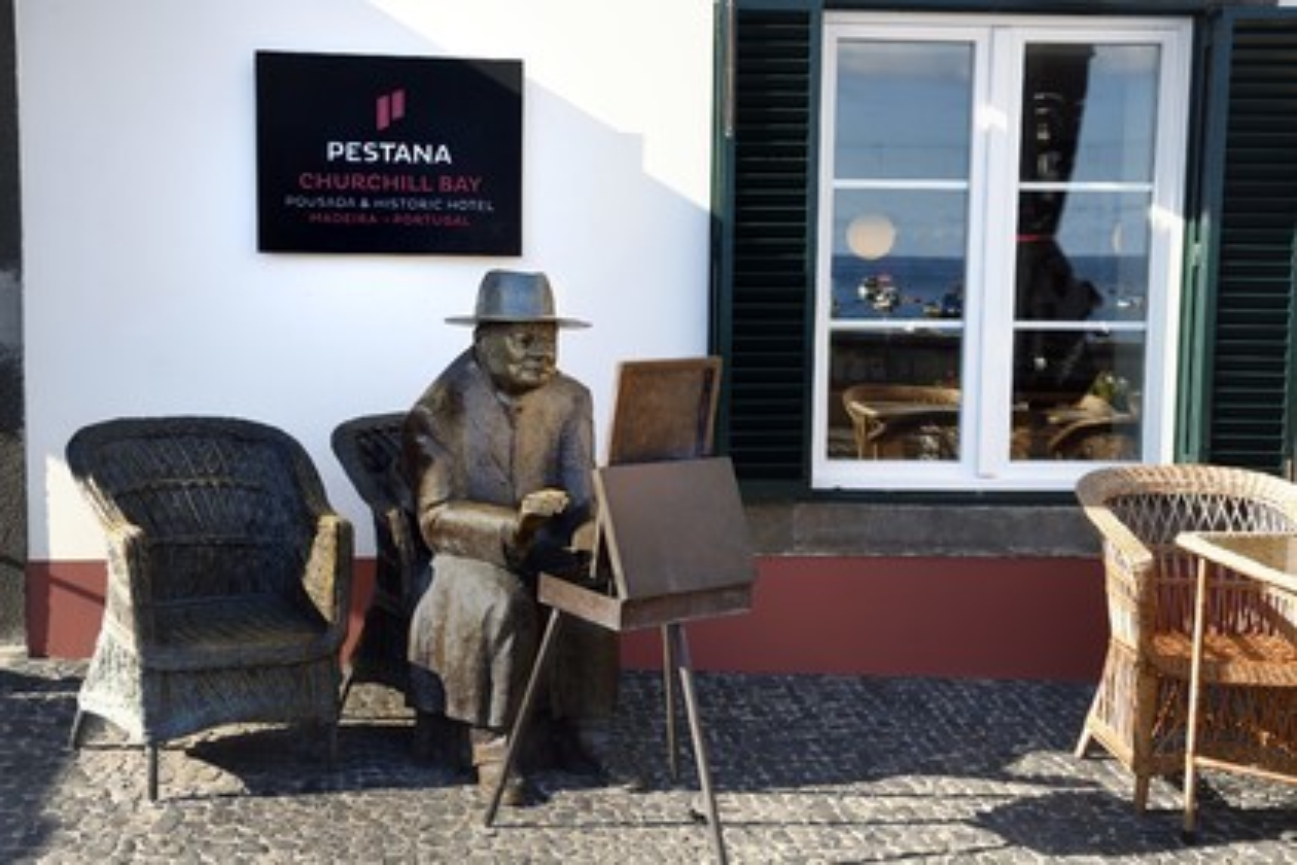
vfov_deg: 28.1
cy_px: 432
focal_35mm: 48
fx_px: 1729
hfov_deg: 41.1
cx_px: 648
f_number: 13
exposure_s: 1/100
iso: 200
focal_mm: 48
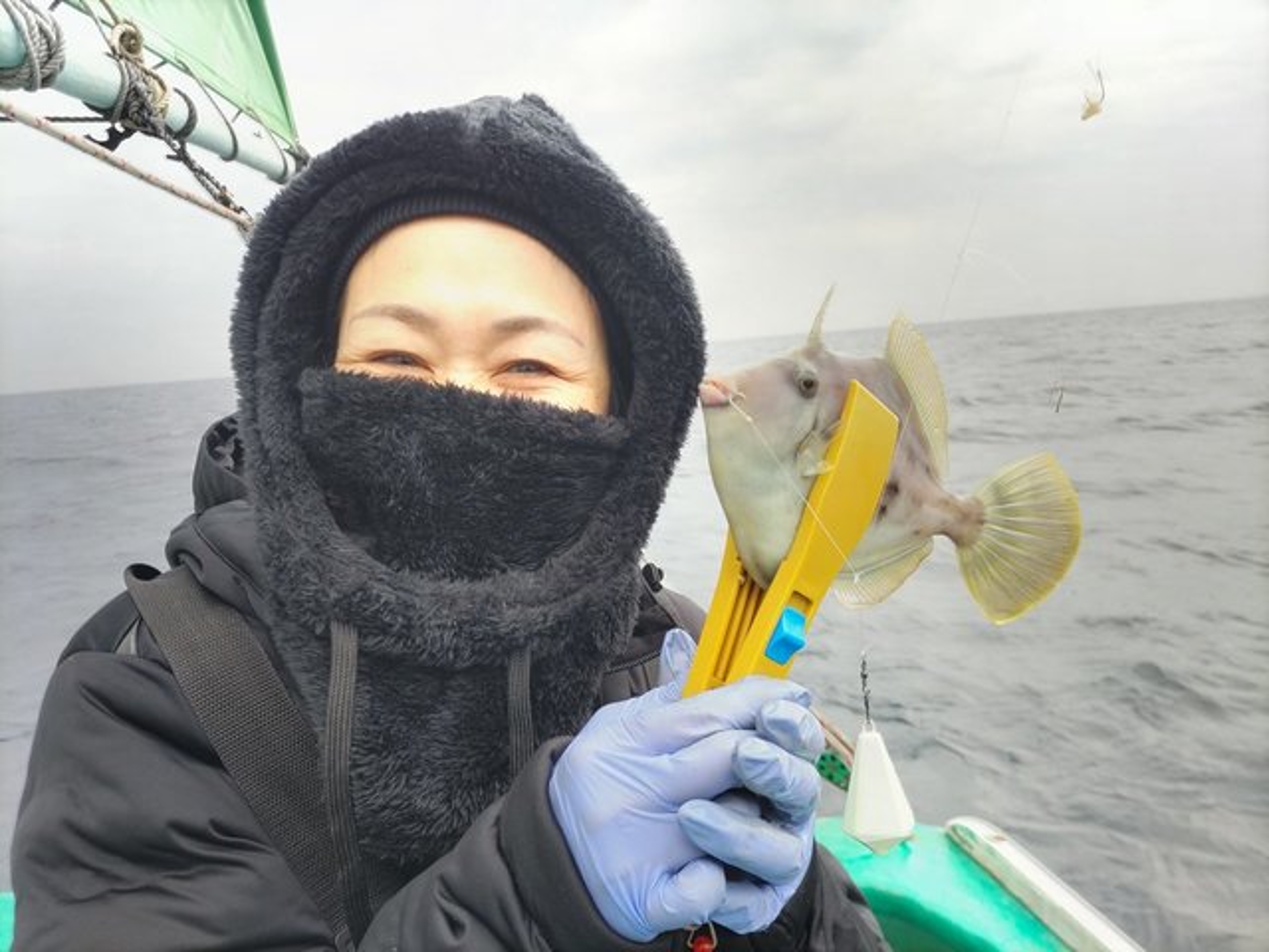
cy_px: 476
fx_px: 953
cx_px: 634
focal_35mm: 26
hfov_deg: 67.3
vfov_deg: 53.1
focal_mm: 4.8
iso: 88
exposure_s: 1/100
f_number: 1.79
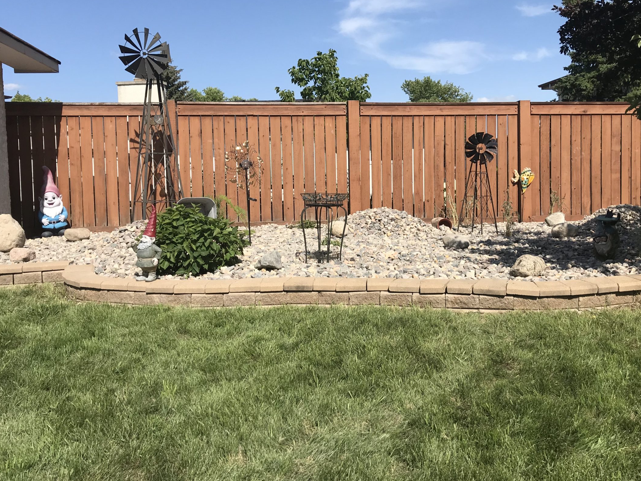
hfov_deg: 53.9
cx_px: 348
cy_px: 215
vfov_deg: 41.7
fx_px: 630
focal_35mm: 34
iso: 20
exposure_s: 1/3096
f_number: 1.8
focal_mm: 3.99
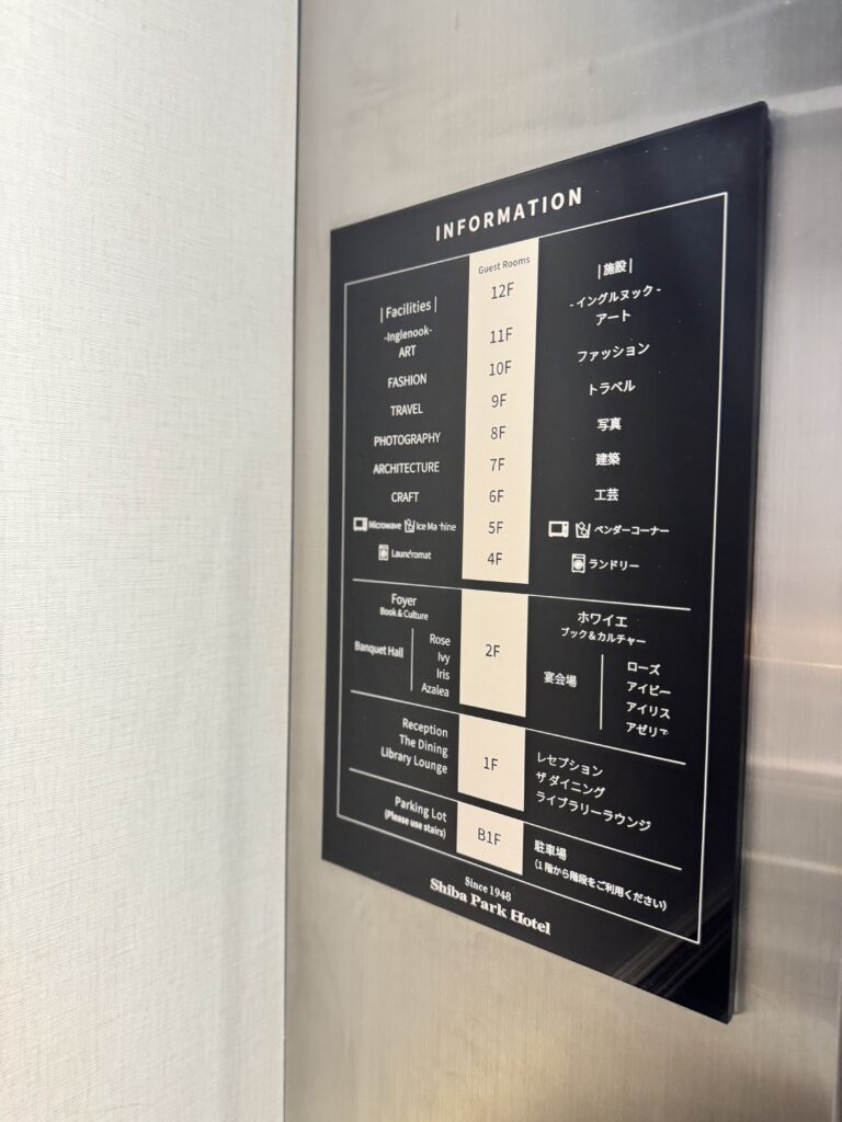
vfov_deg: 71.6
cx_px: 421
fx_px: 778
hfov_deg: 56.8
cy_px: 561
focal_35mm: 24
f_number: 1.78
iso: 500
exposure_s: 1/50
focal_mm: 6.76
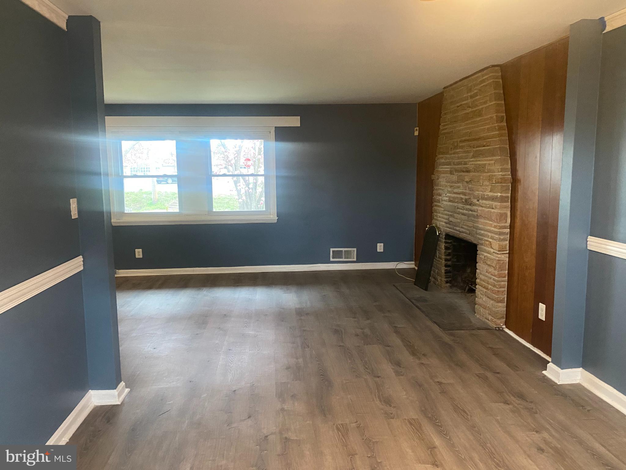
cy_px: 235
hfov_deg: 67.3
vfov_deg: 53.1
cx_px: 313
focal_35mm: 26
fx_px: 470
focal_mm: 4.25
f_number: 1.8
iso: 500
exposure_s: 1/30
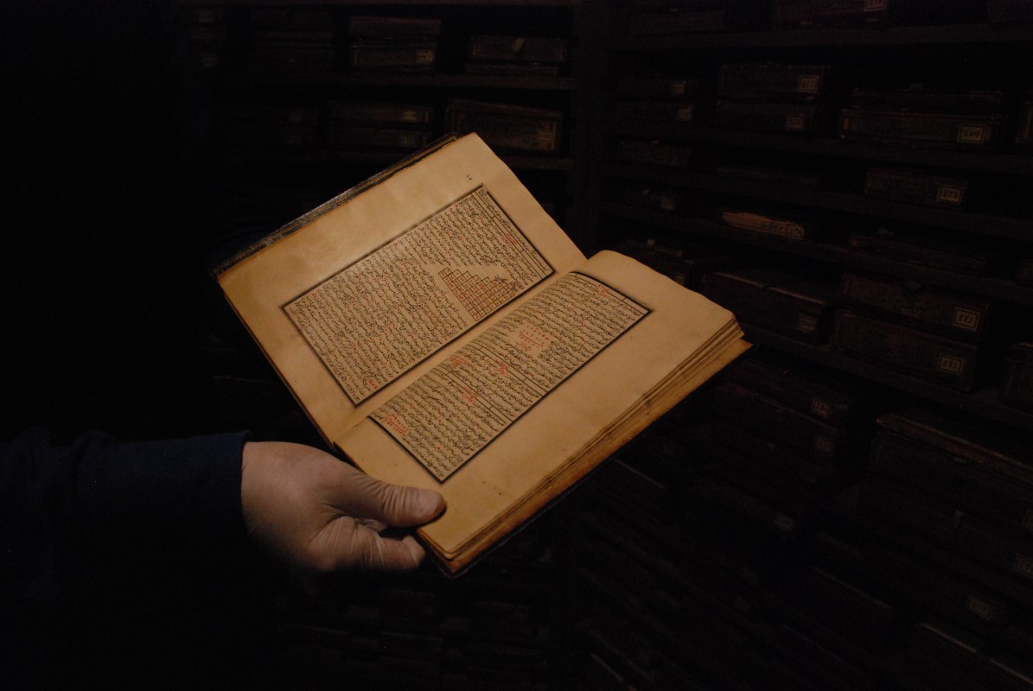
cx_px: 516
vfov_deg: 48.1
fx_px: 776
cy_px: 346
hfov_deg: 67.3
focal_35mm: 27
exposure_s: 1/125
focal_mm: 18
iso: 1600
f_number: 5.6
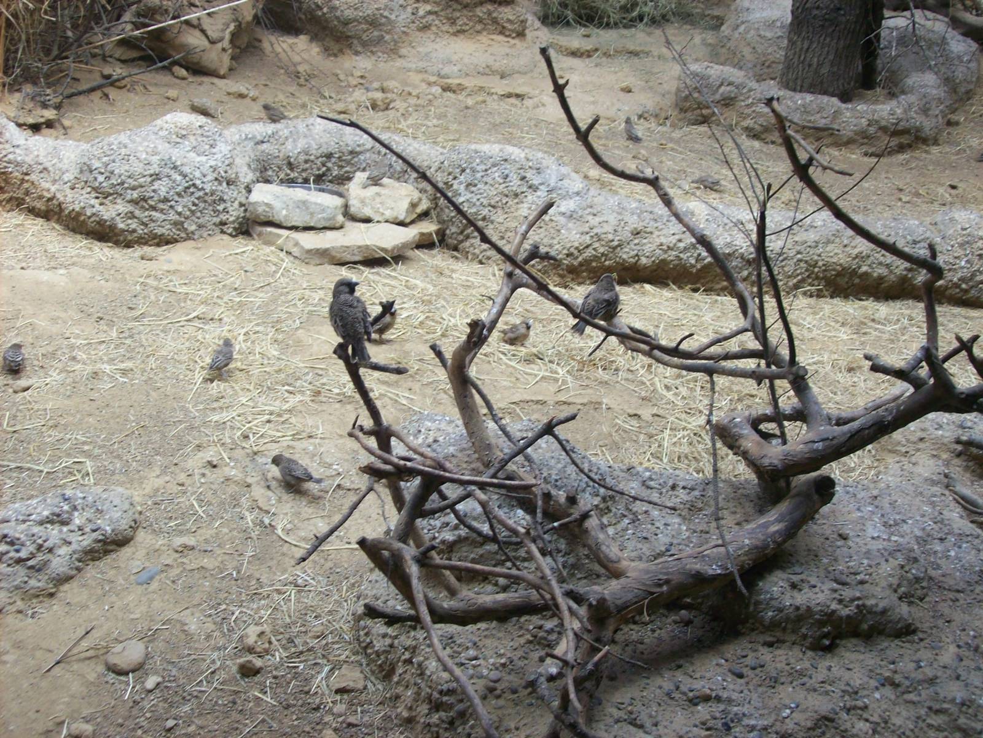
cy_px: 369
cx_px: 492
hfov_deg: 42.1
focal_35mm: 45
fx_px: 1278
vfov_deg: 32.2
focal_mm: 7.6
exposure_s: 1/73.6
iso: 98
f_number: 3
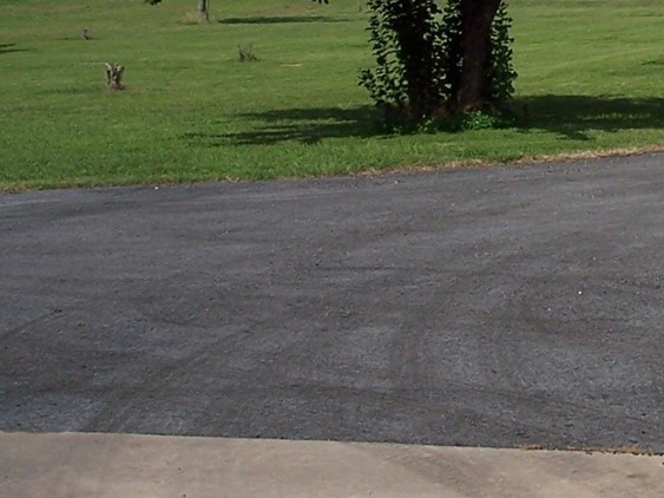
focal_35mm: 133
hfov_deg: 13.9
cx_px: 1019
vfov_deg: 11.0
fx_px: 2551
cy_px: -81
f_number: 5.6
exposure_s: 1/750
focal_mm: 8
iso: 100
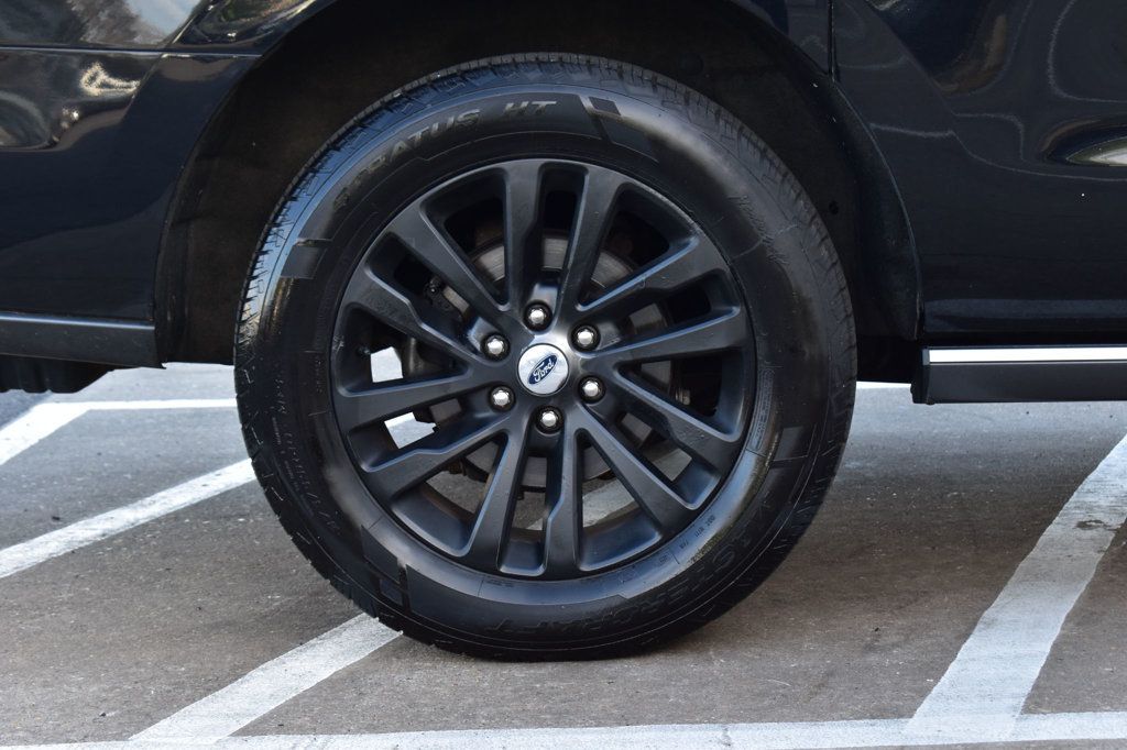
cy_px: 375
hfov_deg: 24.6
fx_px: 2582
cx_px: 564
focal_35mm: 82
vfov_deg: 16.5
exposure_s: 1/50
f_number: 8
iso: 400
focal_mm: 55
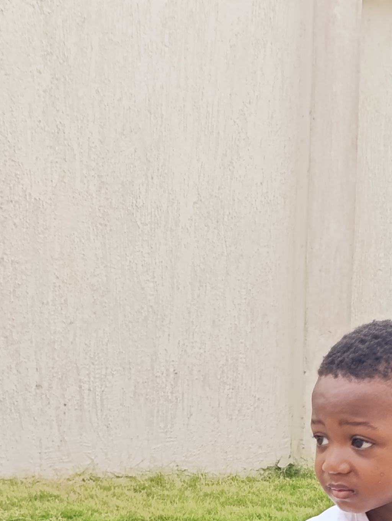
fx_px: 1039
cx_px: 294
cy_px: 565
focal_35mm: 69
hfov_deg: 21.2
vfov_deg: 26.1
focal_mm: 6.14
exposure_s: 1/100
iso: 64
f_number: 1.6
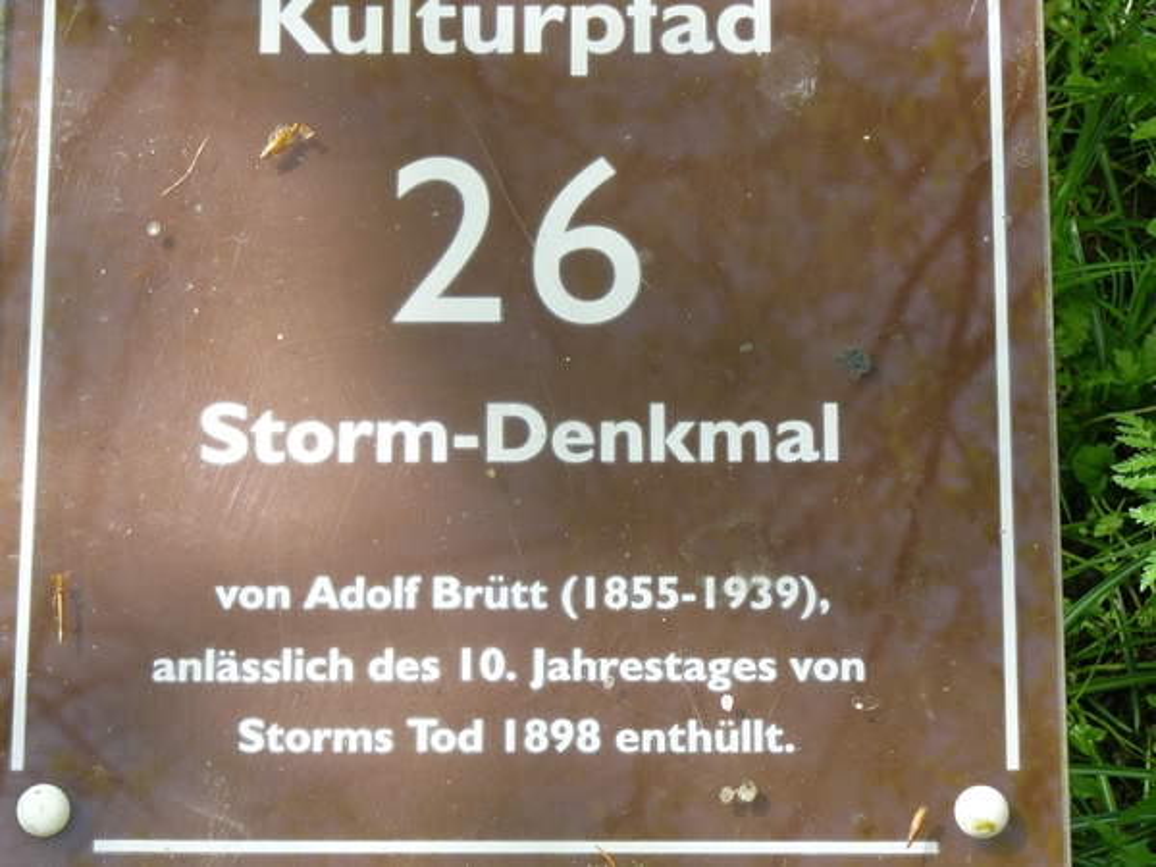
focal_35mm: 122
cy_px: 434
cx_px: 578
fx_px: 4074
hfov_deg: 16.1
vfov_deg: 12.1
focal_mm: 20.3
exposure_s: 1/125
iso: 100
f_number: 4
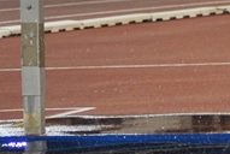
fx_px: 2707
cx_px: 313
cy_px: 28
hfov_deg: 4.8
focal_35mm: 423
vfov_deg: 3.3
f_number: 4
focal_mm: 90
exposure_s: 1/400
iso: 500
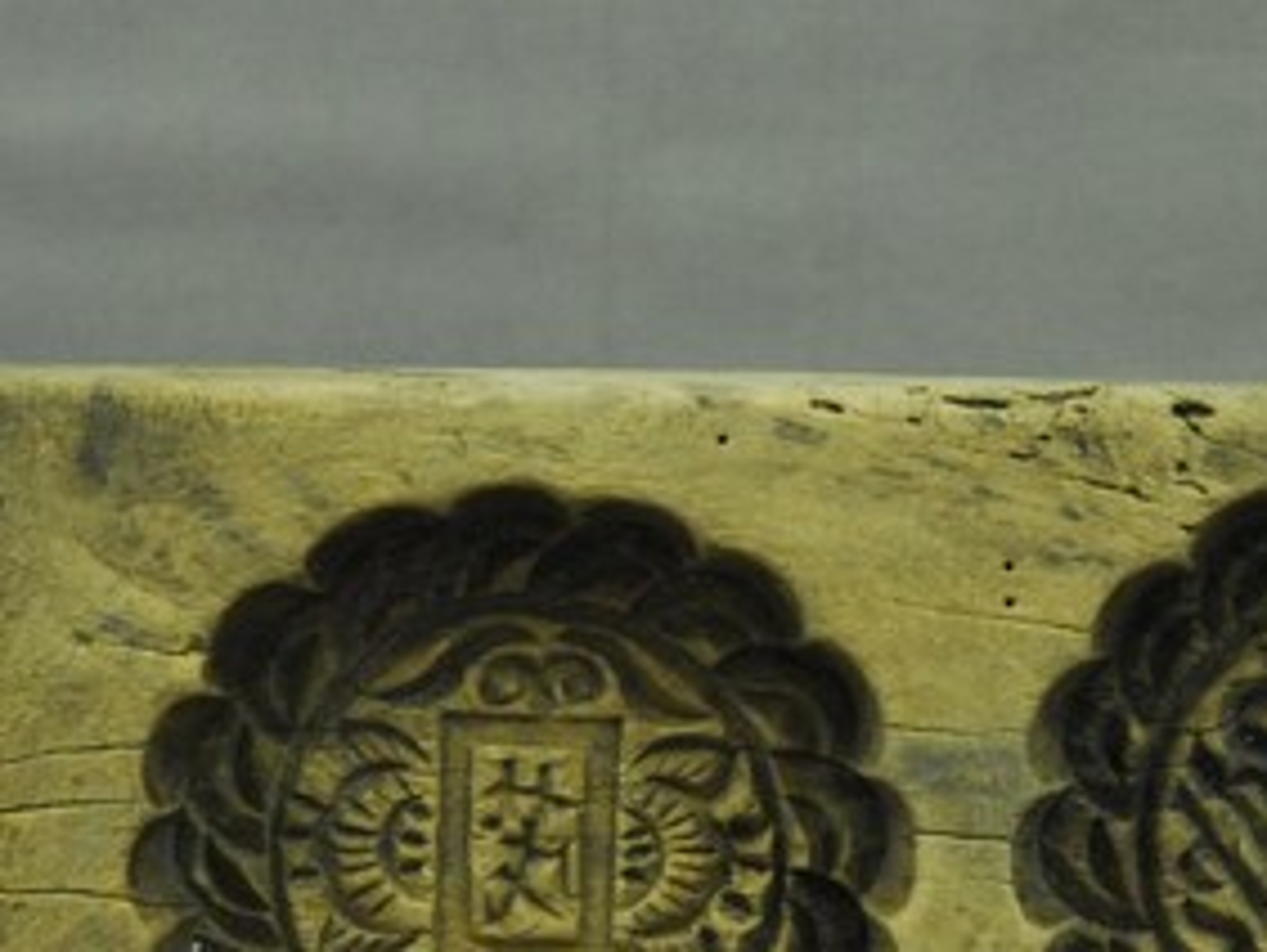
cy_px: 768
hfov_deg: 8.6
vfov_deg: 6.5
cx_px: 1006
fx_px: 8389
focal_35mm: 229
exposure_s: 1/8
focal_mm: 70
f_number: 8
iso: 1000
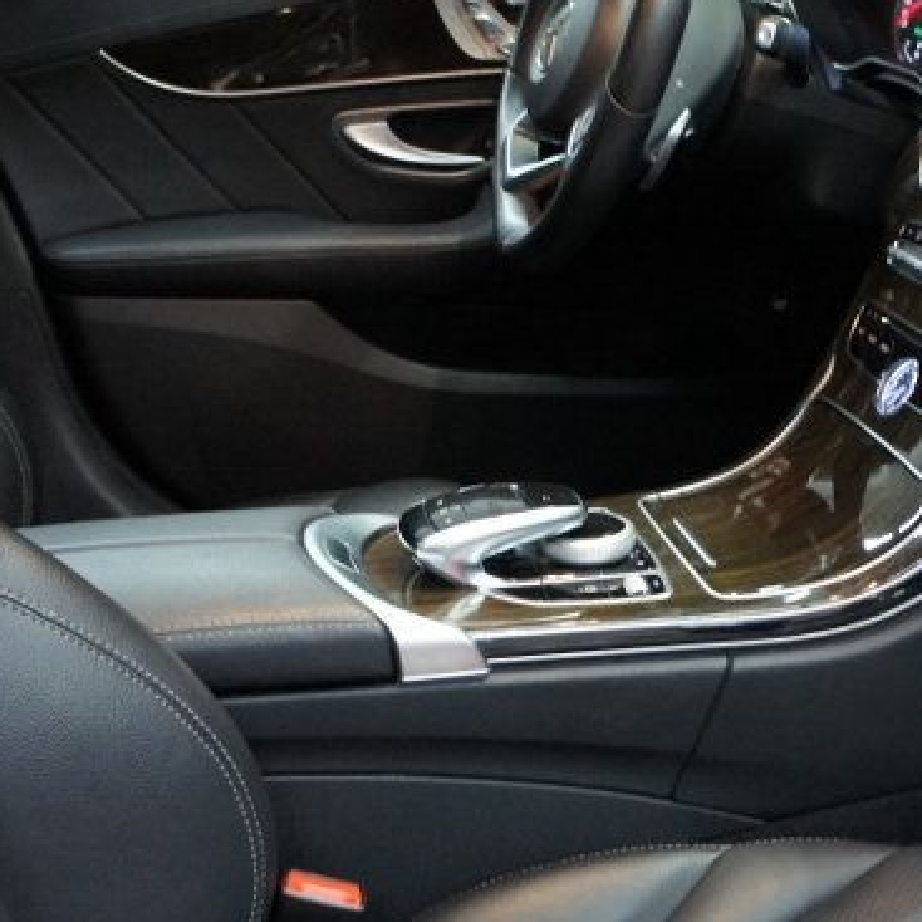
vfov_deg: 26.9
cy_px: 479
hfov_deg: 26.0
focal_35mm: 64
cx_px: 834
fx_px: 1929
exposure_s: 1/40
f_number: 3.5
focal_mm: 18
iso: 1600
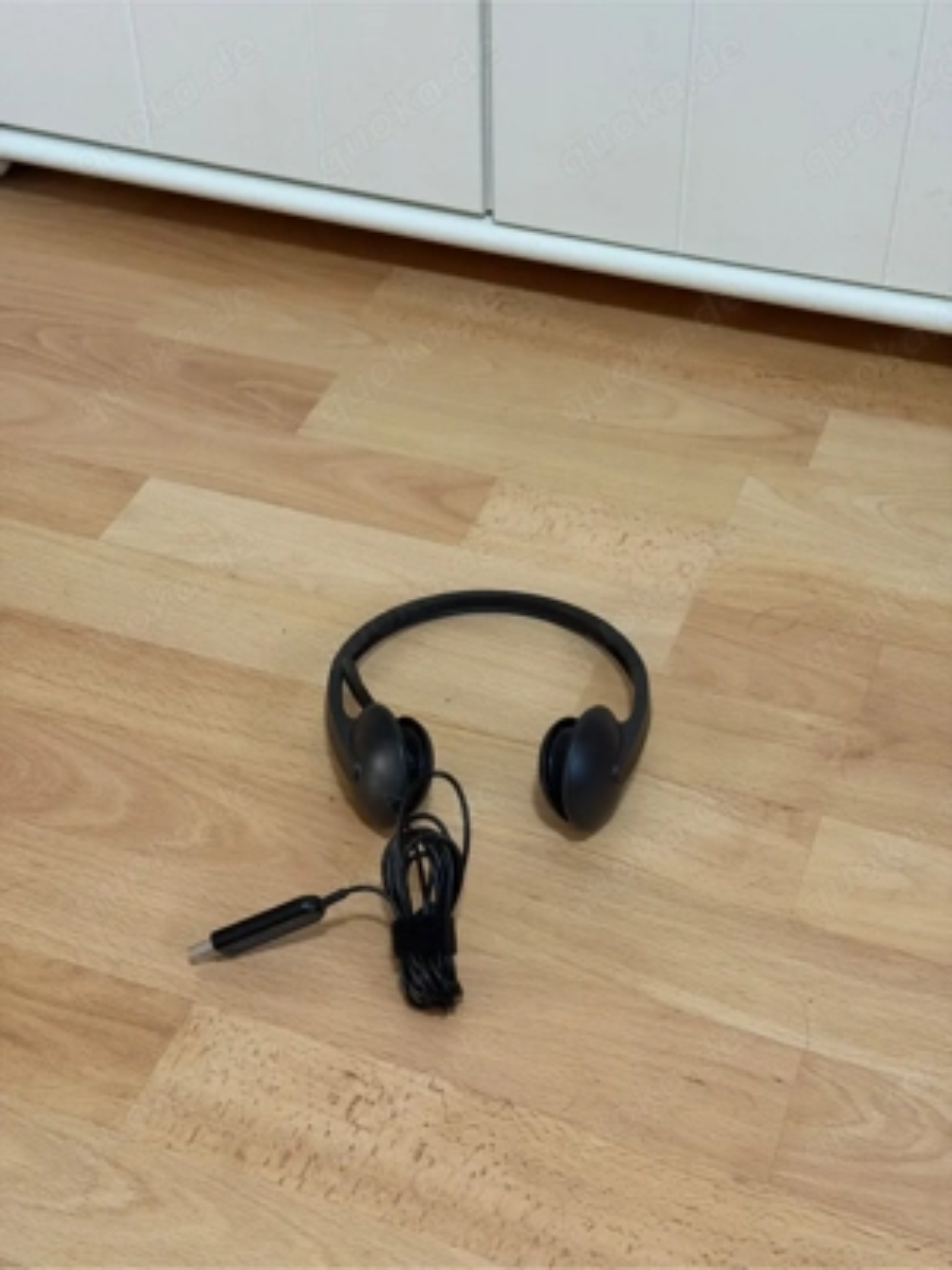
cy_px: 635
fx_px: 1760
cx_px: 476
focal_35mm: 48
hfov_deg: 30.3
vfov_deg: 39.7
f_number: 1.78
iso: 500
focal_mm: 6.76
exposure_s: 1/40
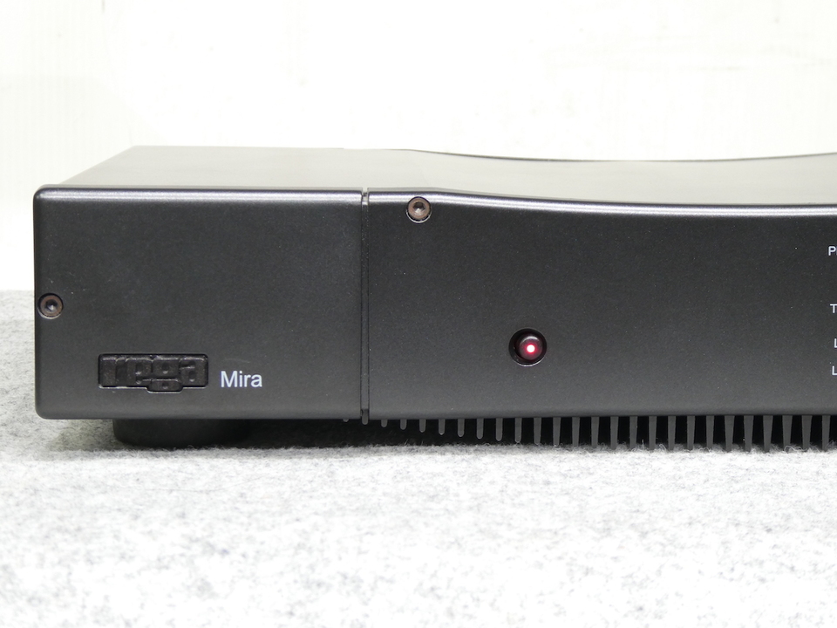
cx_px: 418
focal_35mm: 84
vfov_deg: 17.6
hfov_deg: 23.3
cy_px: 314
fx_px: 2031
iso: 200
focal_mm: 15
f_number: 4.8
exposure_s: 1/4
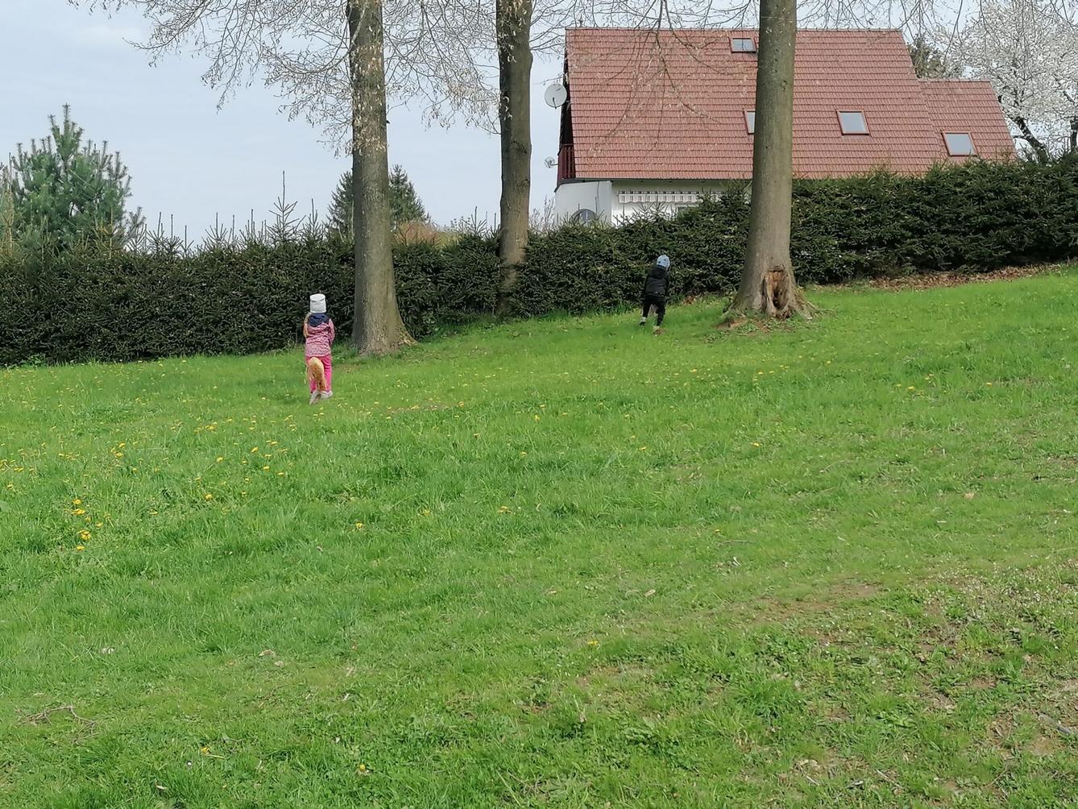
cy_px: 404
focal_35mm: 51
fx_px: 1589
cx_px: 539
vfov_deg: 28.6
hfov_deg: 37.5
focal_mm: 4.75
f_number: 1.8
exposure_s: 1/934
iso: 50
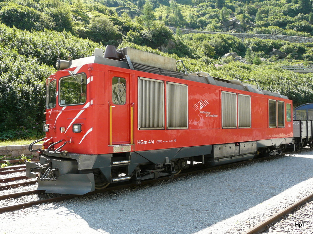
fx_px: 262
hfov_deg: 61.7
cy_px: 117
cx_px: 156
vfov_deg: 48.2
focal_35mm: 29
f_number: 4
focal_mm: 4.8
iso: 100
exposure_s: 1/125
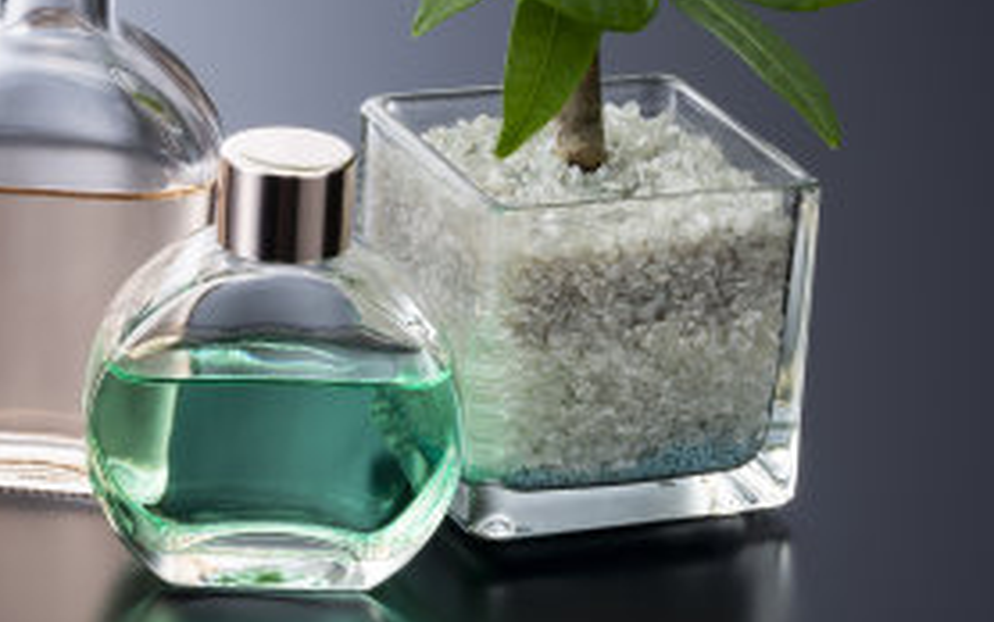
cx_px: 139
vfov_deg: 7.8
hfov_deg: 12.4
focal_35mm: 168
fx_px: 4553
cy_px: 73
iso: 100
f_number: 18
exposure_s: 1/160
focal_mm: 50
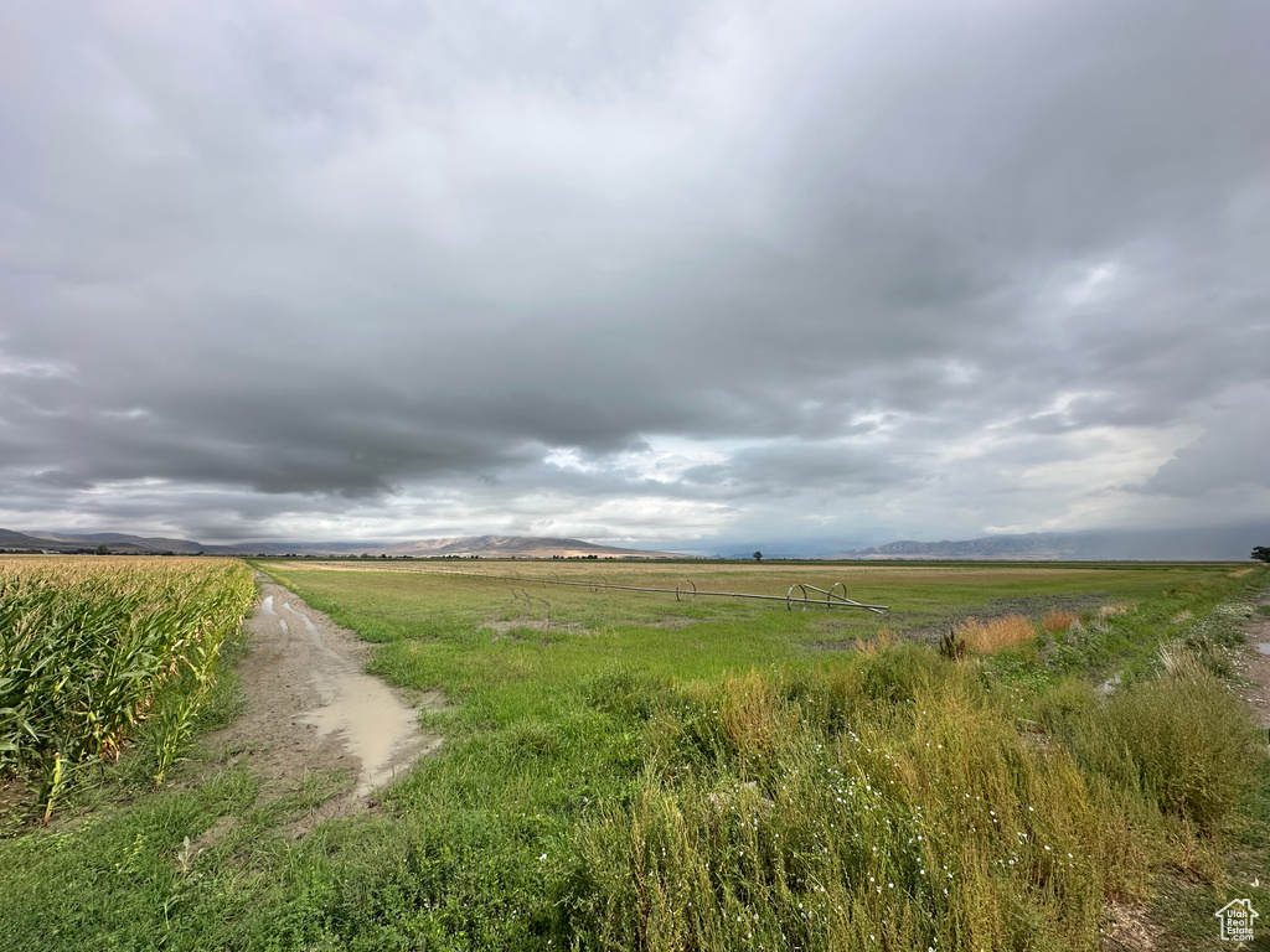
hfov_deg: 102.1
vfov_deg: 85.7
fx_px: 514
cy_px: 476
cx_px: 635
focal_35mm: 14
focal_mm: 2.22
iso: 50
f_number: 2.2
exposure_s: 1/3509
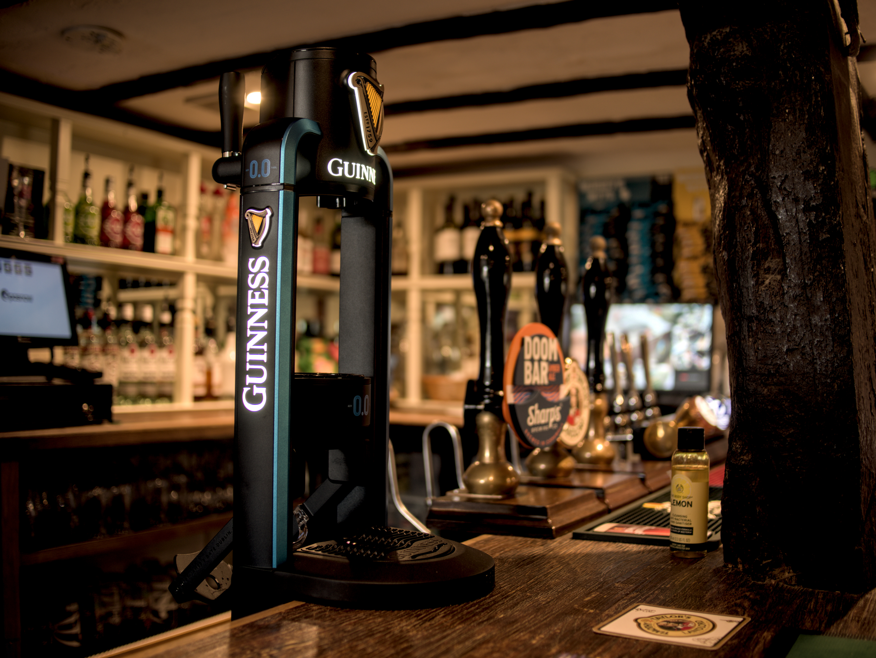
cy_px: 329
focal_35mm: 40
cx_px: 438
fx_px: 1013
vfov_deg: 36.0
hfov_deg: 46.8
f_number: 1.7
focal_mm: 20
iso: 200
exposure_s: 1/20
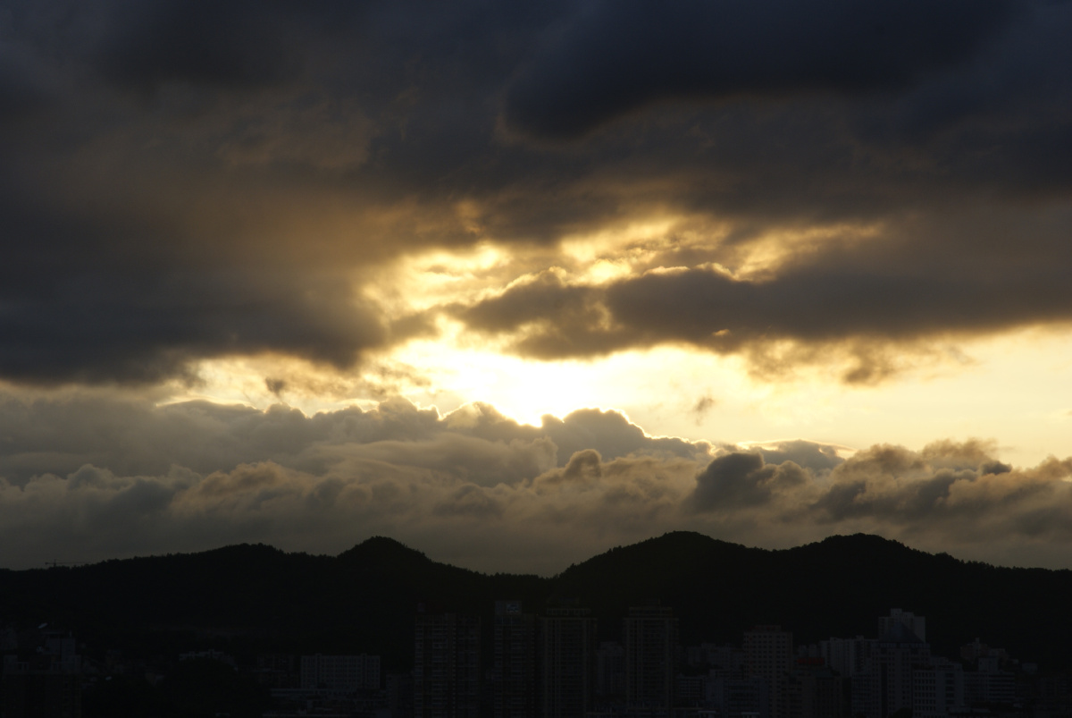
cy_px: 359
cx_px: 536
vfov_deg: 11.5
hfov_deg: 17.0
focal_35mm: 120
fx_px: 3577
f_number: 16
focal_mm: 80
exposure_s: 1/50
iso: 100
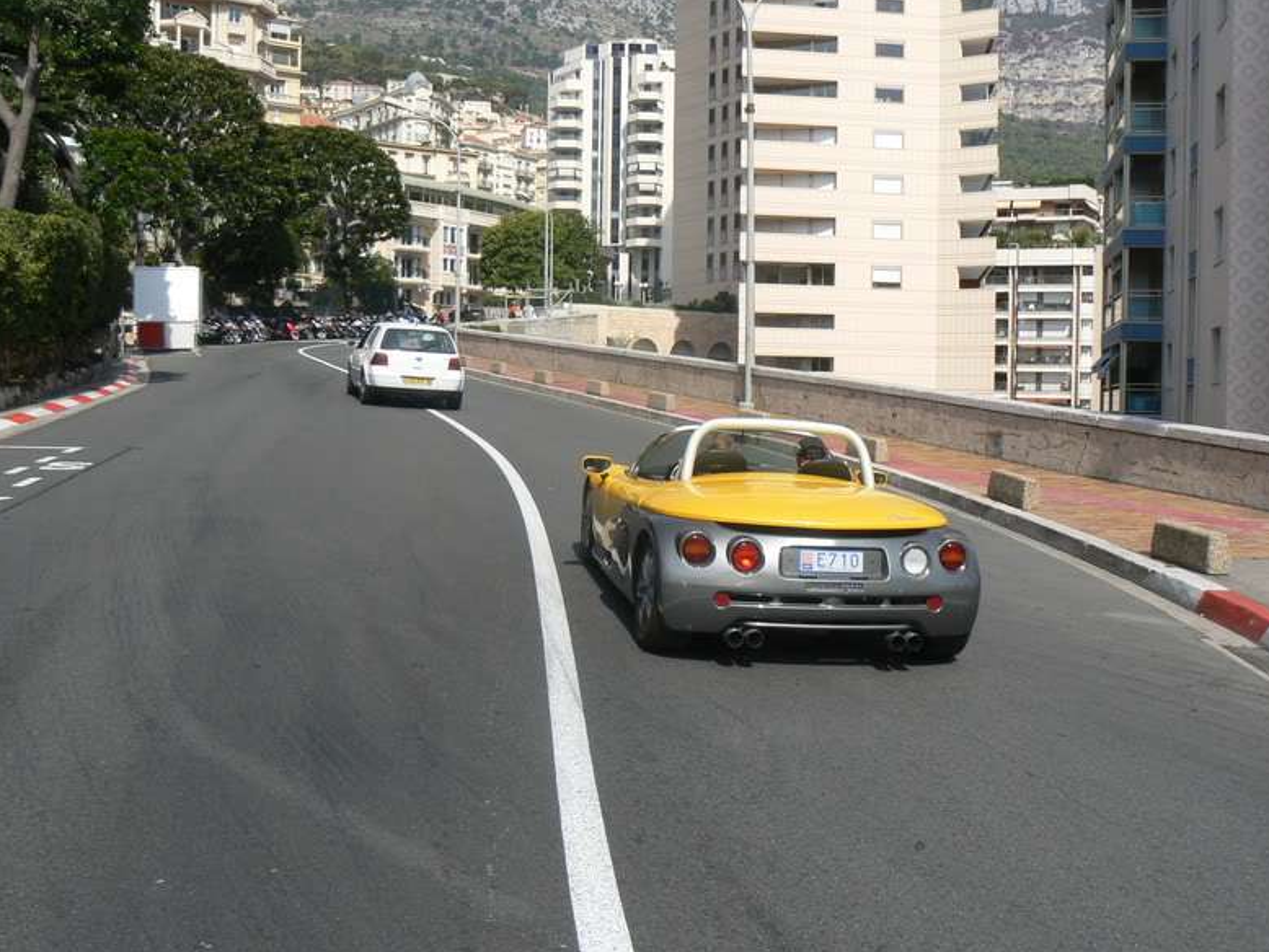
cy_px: 481
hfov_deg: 50.1
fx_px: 1357
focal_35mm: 37
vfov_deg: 38.7
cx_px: 639
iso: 80
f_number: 6.3
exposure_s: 1/400
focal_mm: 6
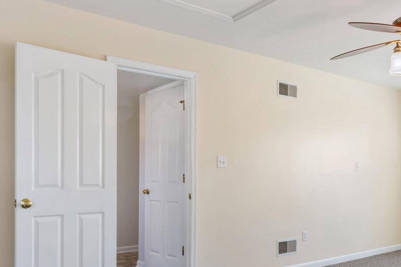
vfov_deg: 39.6
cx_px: 222
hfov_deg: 57.1
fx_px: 367
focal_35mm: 33
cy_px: 171
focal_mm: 10
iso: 160
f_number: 9
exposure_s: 1/25
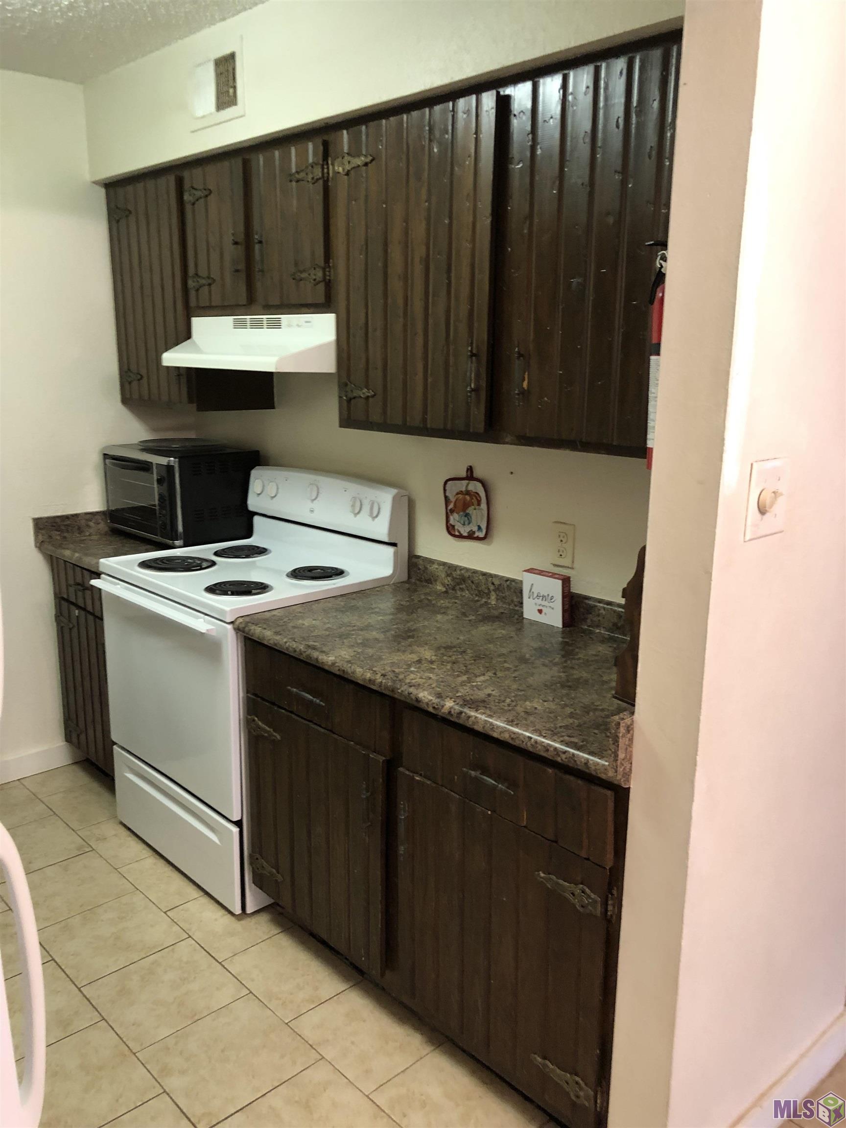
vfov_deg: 63.4
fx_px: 912
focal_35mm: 28
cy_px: 564
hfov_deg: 49.7
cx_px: 423
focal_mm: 3.99
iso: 64
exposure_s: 1/15
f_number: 1.8
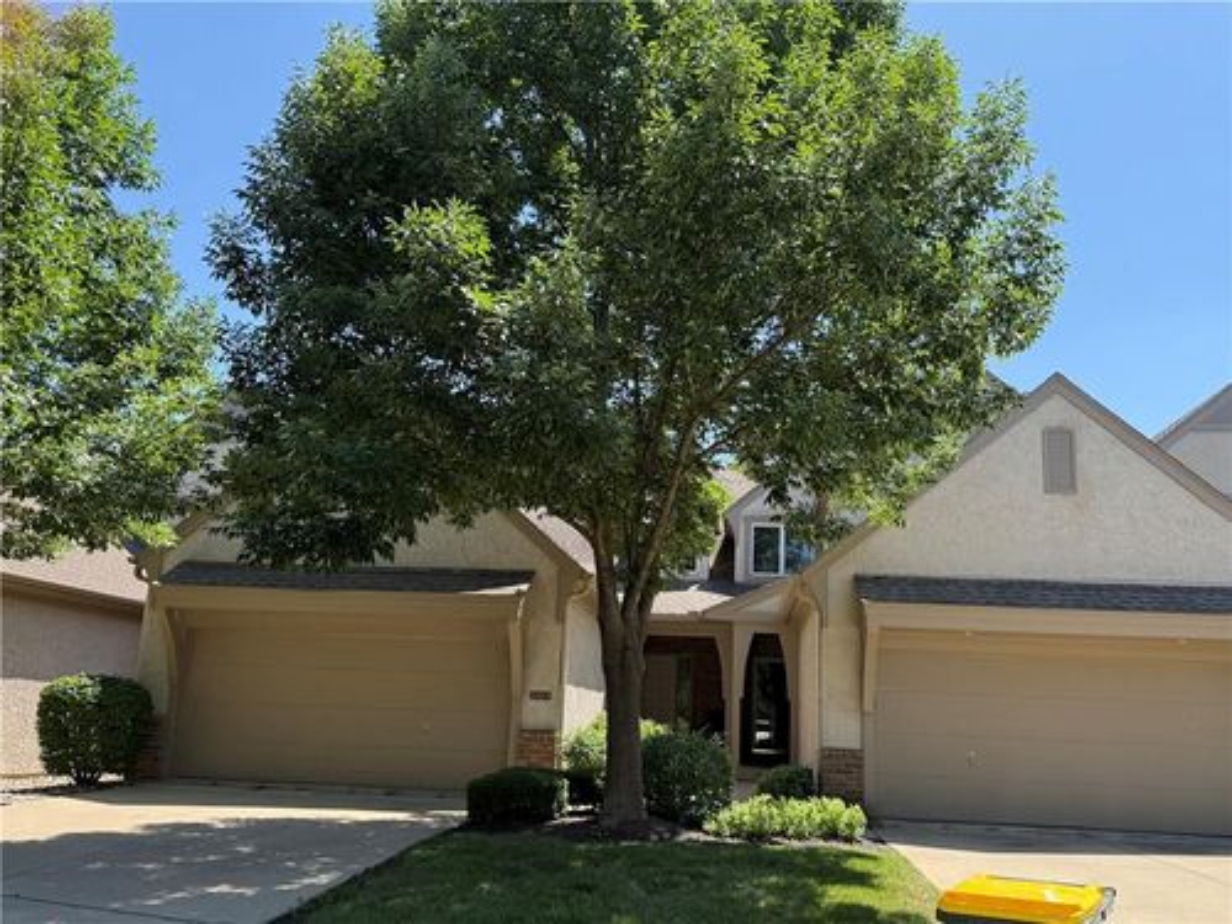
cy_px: 462
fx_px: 854
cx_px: 616
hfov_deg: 71.6
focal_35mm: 24
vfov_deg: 56.8
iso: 100
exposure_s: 1/1385
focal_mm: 6.76
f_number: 1.78
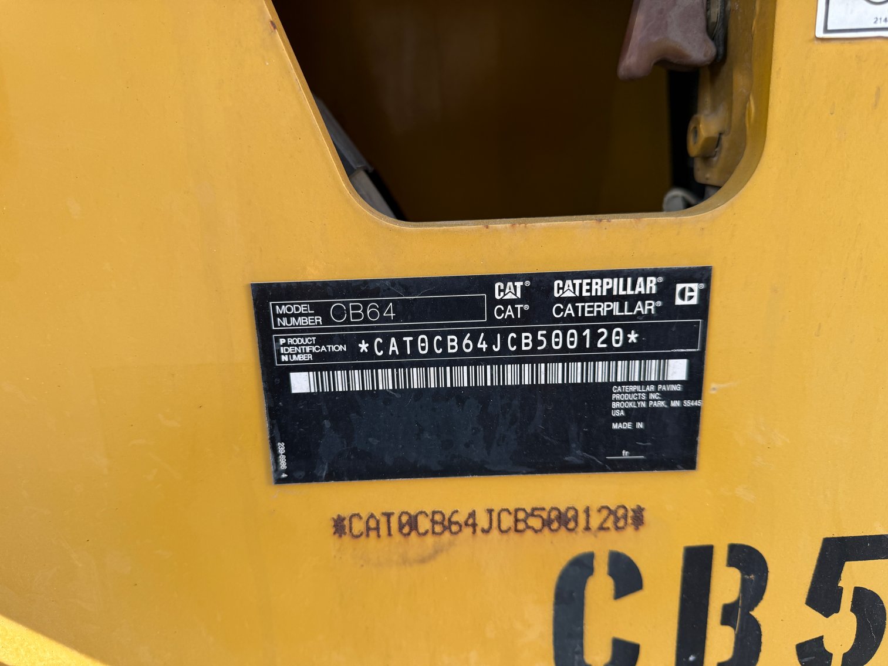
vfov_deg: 56.8
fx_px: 616
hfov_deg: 71.6
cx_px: 444
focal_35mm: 24
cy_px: 333
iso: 100
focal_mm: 6.76
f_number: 1.78
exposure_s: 1/376
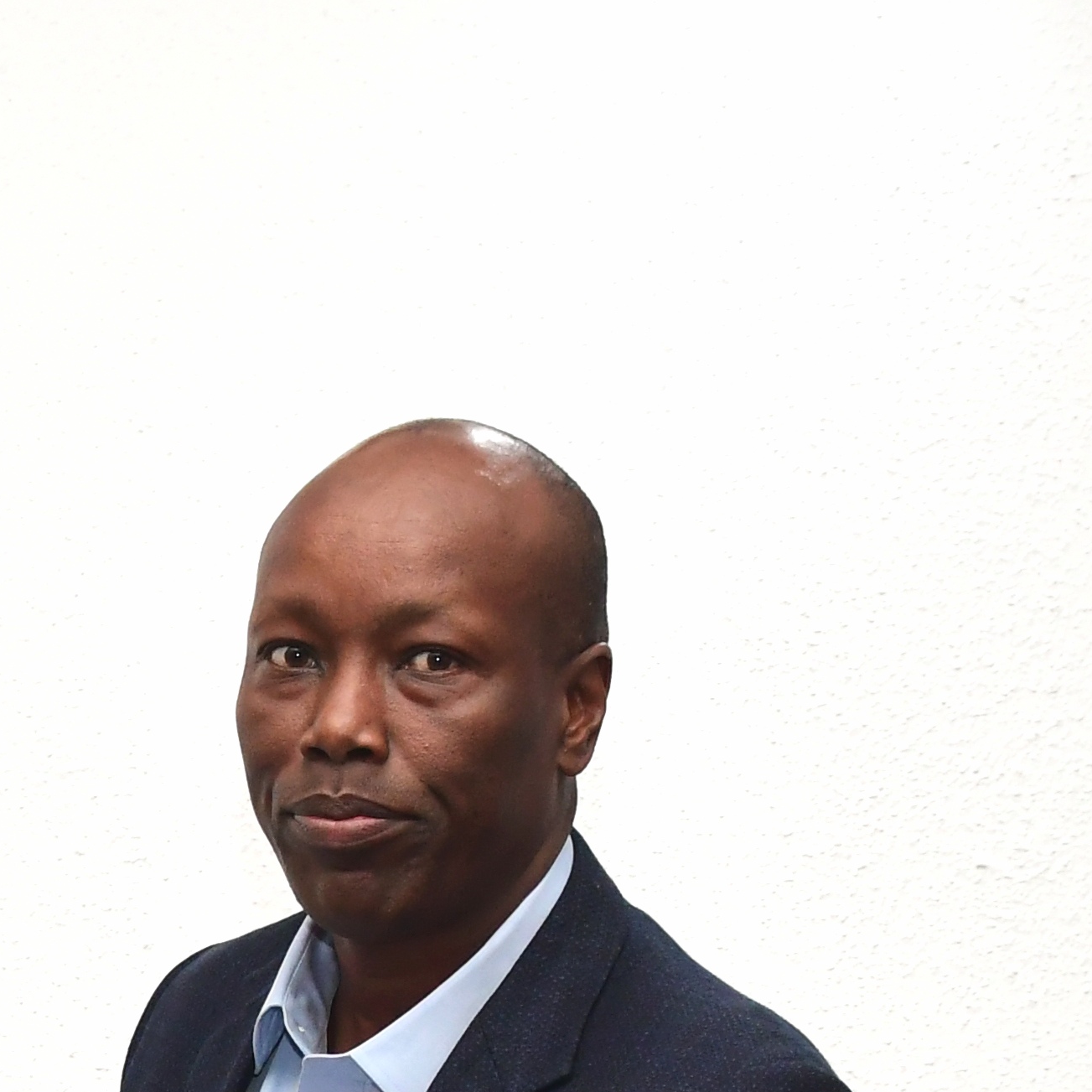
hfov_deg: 8.4
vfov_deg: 8.3
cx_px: -261
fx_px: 7388
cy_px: 1514
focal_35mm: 207
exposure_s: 1/160
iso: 1600
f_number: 6.3
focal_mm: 38
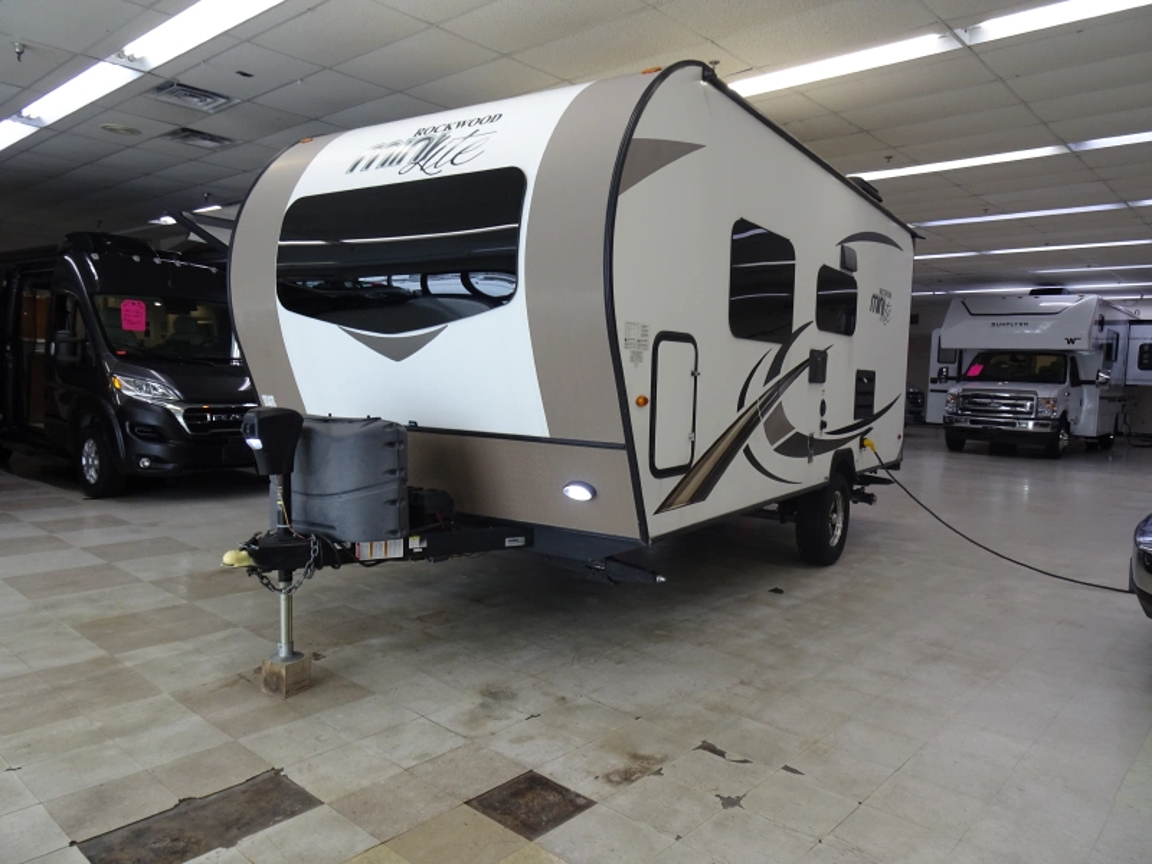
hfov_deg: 71.6
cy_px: 432
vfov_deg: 56.8
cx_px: 576
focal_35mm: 24
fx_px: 799
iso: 80
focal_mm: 4.1
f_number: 3.5
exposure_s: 1/50
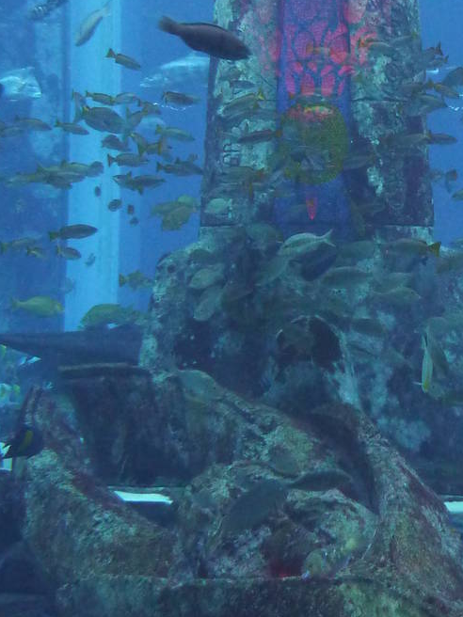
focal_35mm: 61
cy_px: 77
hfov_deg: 24.0
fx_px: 1088
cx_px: 276
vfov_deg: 30.5
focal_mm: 4.1
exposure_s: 1/30
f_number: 3.3
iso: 400
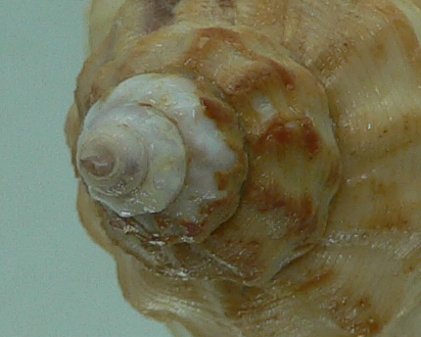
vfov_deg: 9.2
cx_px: 370
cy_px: 84
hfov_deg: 11.5
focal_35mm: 167
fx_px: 2082
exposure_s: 1/80
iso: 80
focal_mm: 4.6
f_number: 2.8
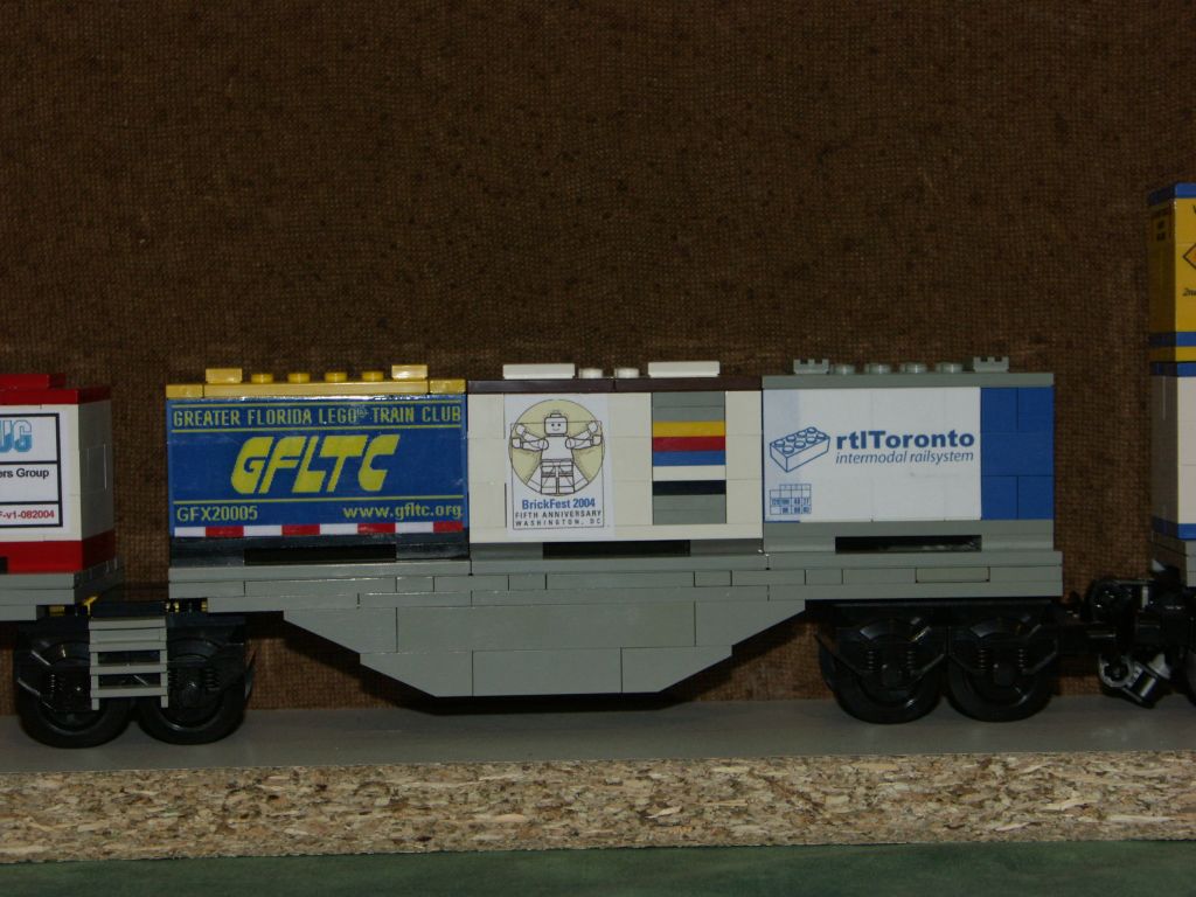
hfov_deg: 22.0
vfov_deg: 16.6
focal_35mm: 89
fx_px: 3075
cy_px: 448
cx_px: 598
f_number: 4
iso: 200
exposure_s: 1/80
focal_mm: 22.73
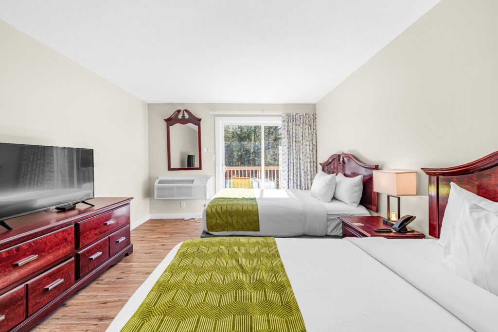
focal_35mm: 14
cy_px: 166
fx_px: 194
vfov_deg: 81.2
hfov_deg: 104.2
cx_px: 249
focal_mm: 14
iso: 250
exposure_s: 1/15
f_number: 9
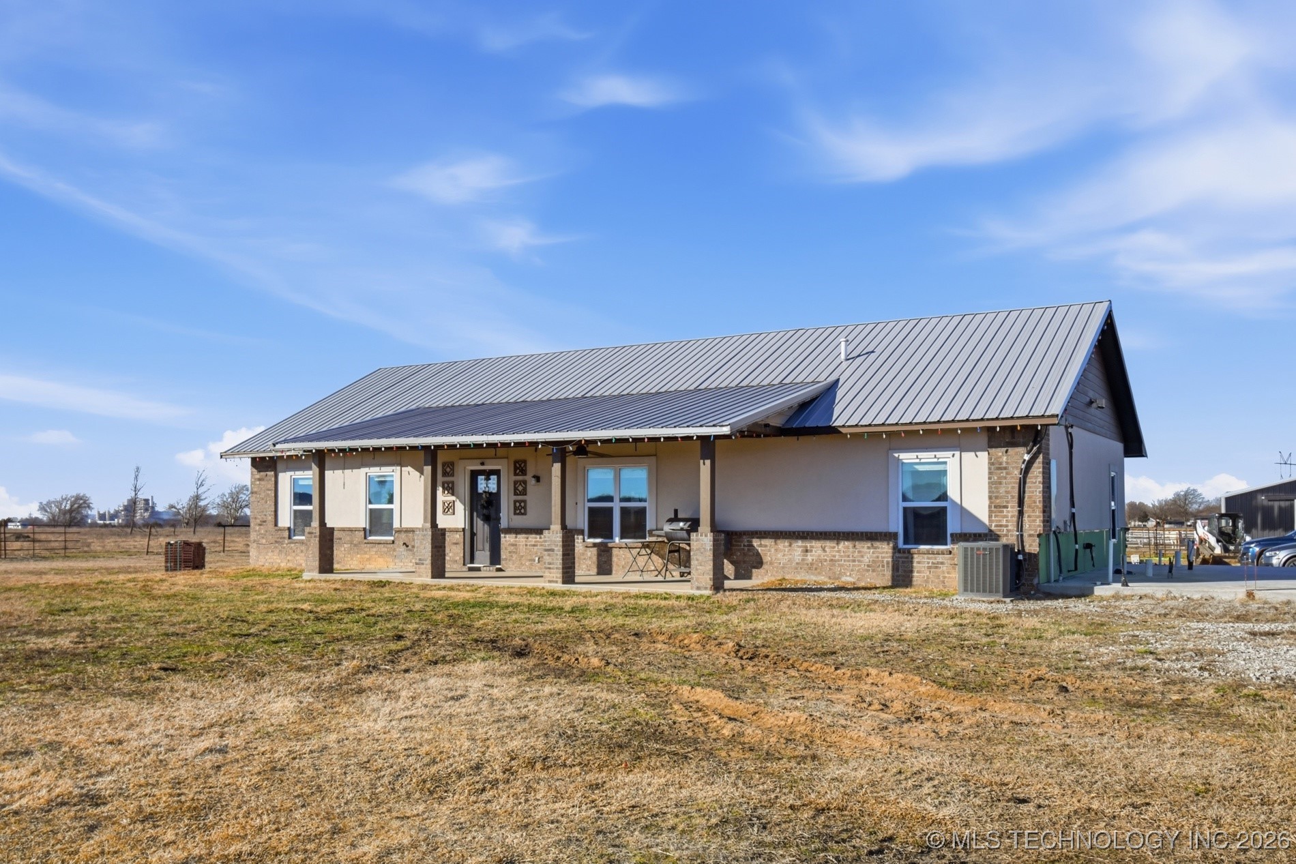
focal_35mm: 30
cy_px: 432
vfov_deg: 43.6
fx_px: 1080
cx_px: 648
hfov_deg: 61.9
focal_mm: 20
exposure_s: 1/2000
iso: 250
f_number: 13
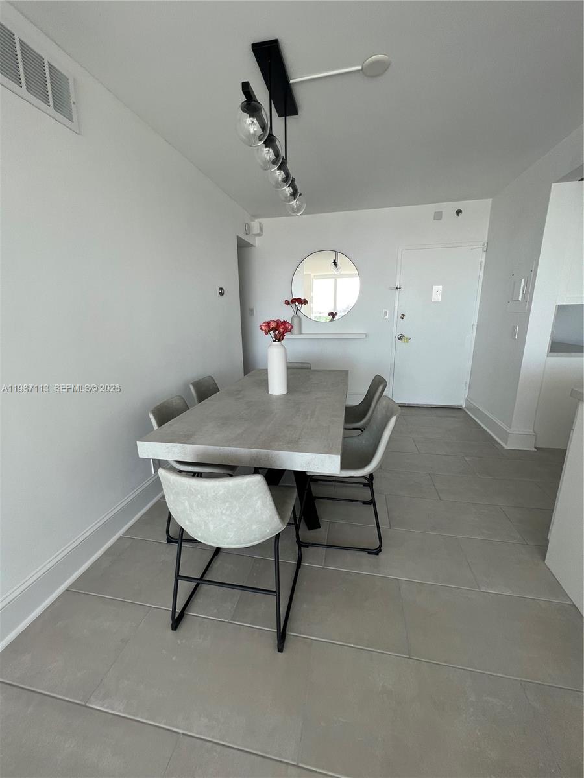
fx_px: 292
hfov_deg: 89.9
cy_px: 389
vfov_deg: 106.2
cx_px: 292
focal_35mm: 13
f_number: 1.8
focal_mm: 1.57
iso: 32
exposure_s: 1/99
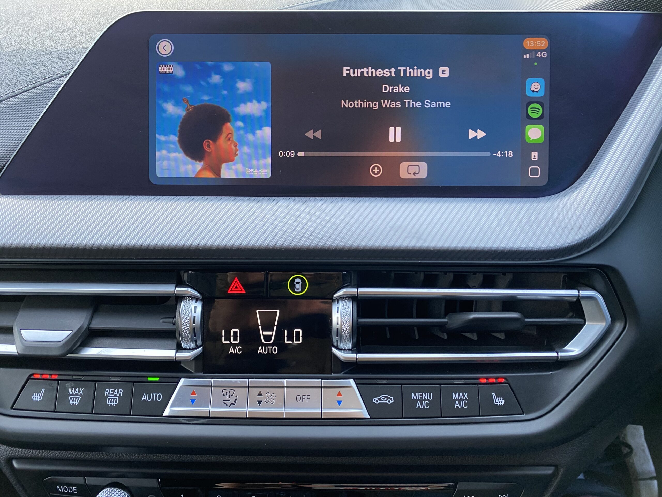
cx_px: 331
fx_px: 497
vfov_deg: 53.1
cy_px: 248
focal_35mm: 26
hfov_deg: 67.3
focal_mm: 4.25
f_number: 1.8
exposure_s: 1/59
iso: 160
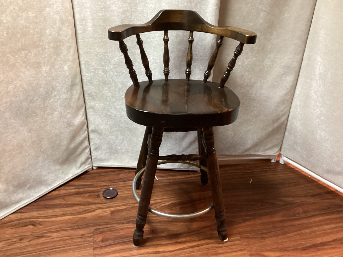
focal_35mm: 31
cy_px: 128
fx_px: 307
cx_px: 172
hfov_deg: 58.3
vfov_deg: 45.4
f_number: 2.4
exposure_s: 1/30
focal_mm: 3.3
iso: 400
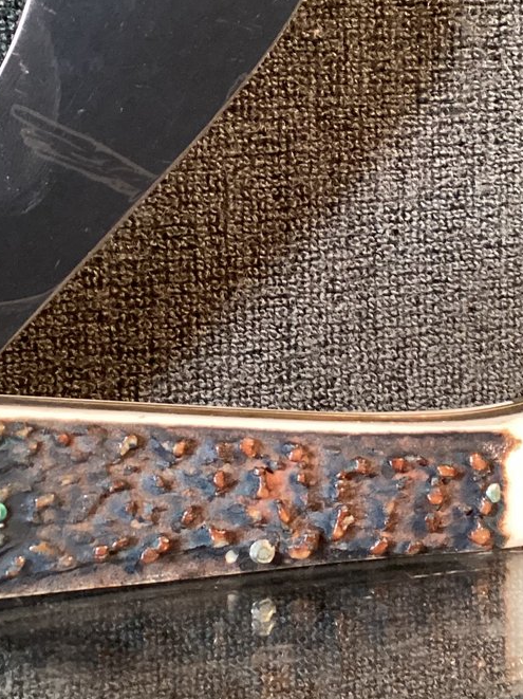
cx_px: 295
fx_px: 1432
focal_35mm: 71
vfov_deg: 27.3
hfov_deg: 20.7
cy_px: 241
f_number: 2.4
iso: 320
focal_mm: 3.3
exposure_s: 1/30
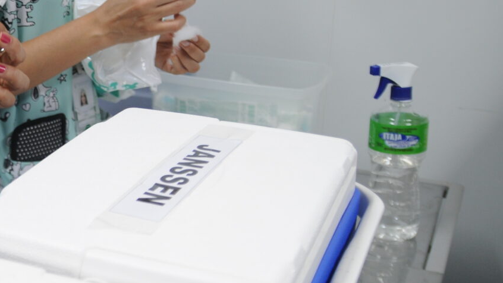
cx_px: -96
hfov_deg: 25.2
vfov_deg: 15.9
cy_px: 109
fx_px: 1014
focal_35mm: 76
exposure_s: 1/60
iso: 320
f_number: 2.8
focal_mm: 20
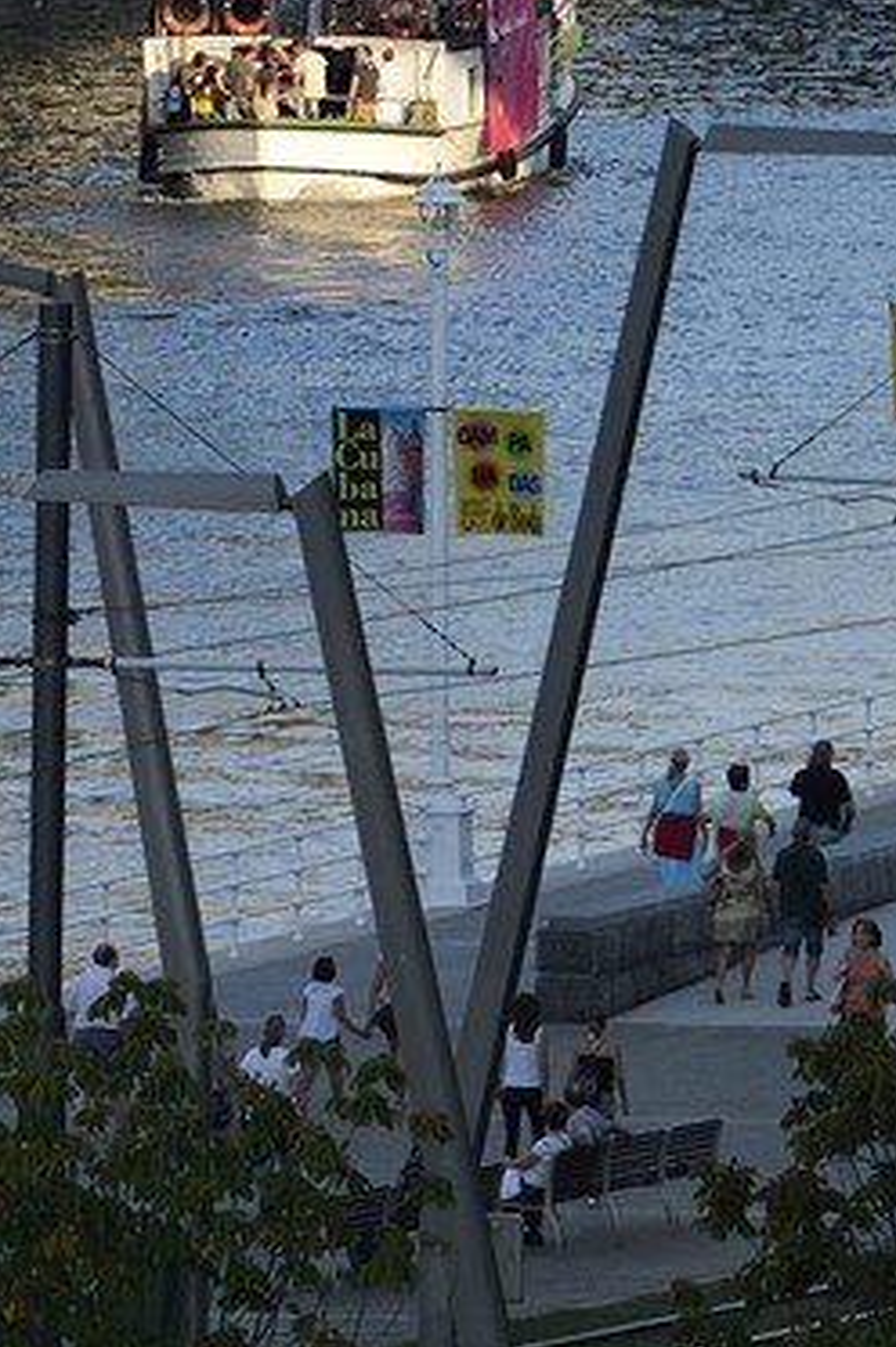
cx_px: 589
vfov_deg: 2.4
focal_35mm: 858
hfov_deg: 1.6
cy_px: -1304
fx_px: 32089
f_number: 6.3
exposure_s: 1/200
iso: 100
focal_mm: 200
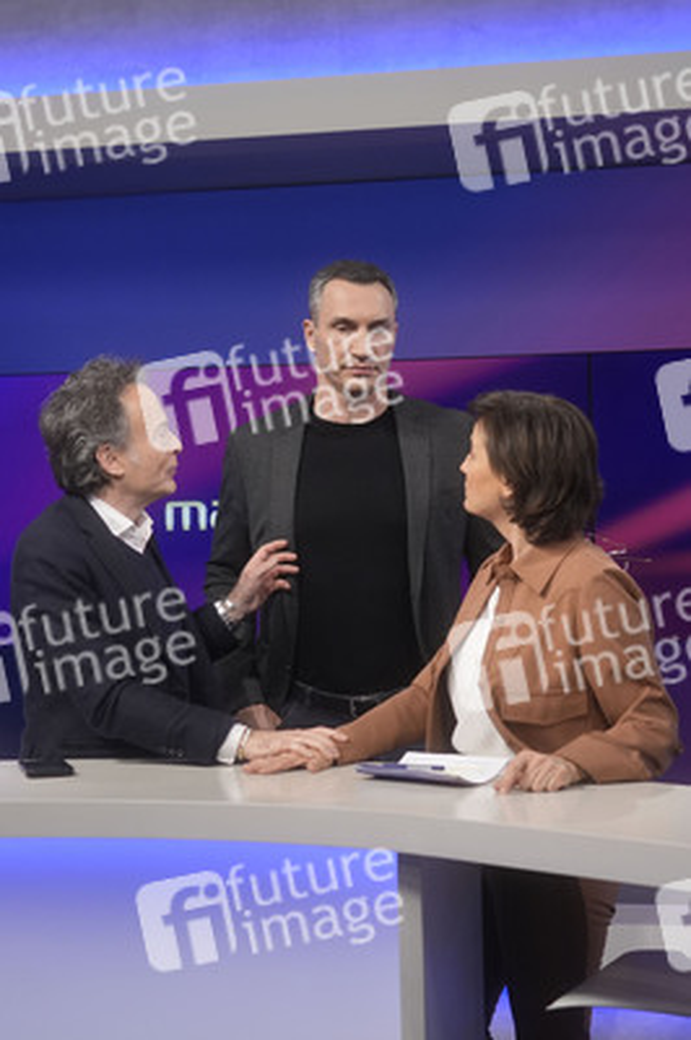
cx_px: 346
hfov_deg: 29.8
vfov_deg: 43.6
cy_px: 520
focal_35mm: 45
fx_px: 1298
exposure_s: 1/200
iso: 640
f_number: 2.2
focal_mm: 30
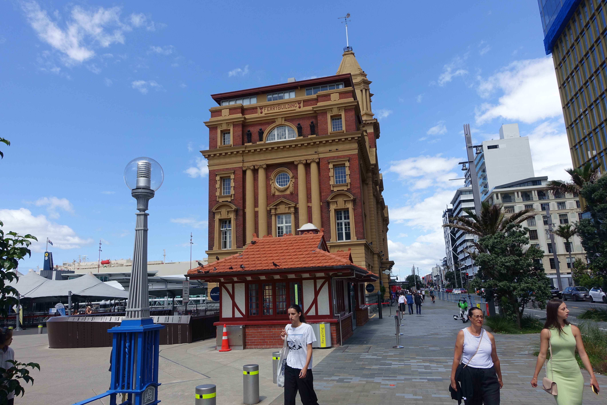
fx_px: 405
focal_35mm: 24
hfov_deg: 73.7
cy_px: 202
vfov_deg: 53.1
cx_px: 304
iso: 125
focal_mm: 8.8
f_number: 5.6
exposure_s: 1/500
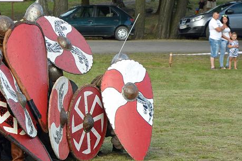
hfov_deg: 12.0
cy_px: 108
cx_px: 81
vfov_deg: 8.0
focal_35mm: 171
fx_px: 1148
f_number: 7.1
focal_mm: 62
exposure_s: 1/800
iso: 800
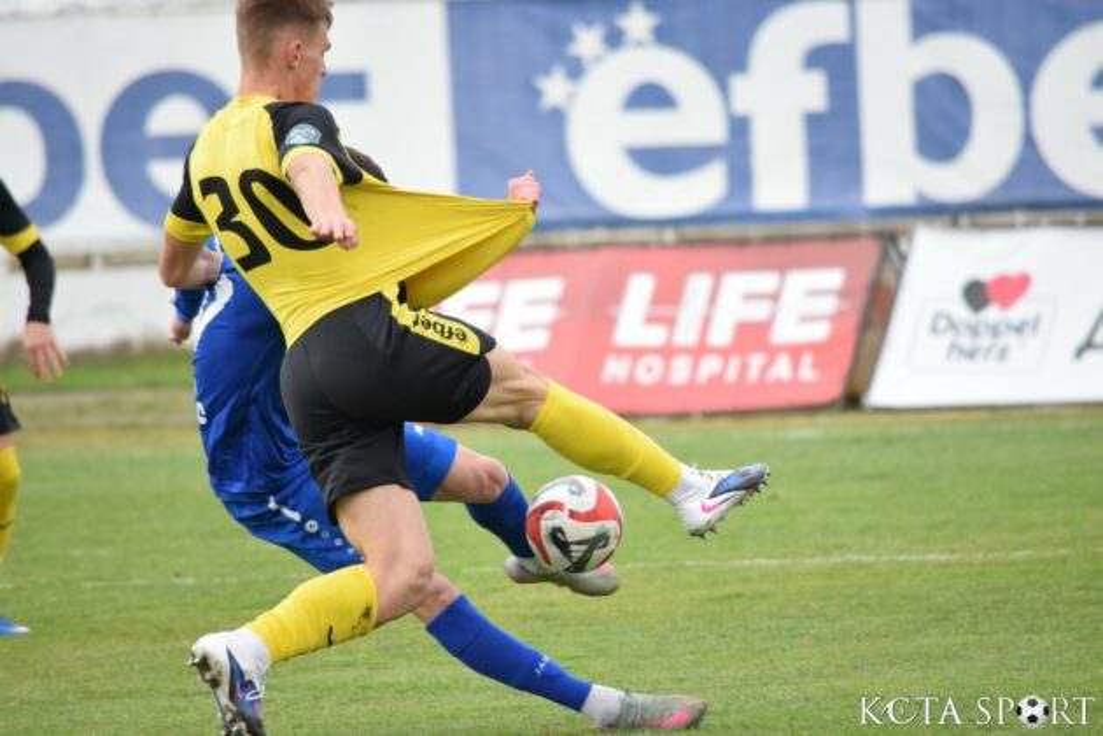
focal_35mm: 450
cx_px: 552
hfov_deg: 4.6
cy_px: 368
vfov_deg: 3.1
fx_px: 13786
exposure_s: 1/800
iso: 1600
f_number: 5.6
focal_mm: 300
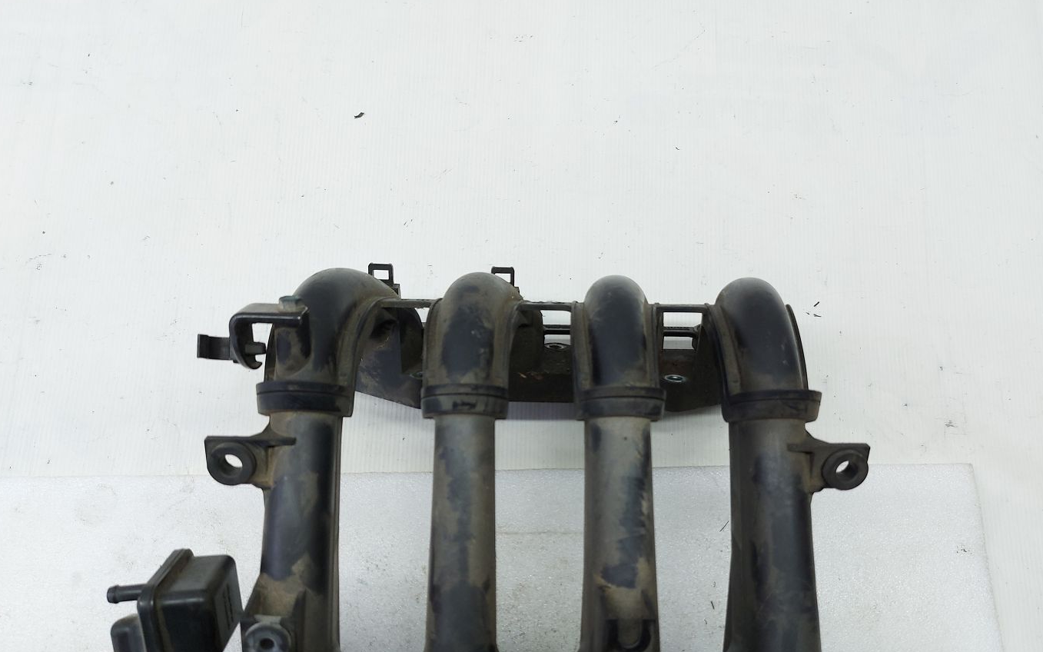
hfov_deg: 70.4
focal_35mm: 26
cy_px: 391
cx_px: 524
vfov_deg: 47.3
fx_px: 739
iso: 64
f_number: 1.8
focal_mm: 5.23
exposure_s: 1/50
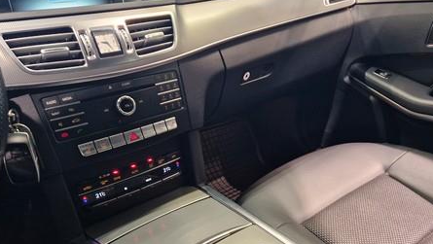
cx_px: 258
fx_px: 414
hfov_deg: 54.9
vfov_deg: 32.7
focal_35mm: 36
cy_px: 153
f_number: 1.8
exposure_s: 1/60
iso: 200
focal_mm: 5.4
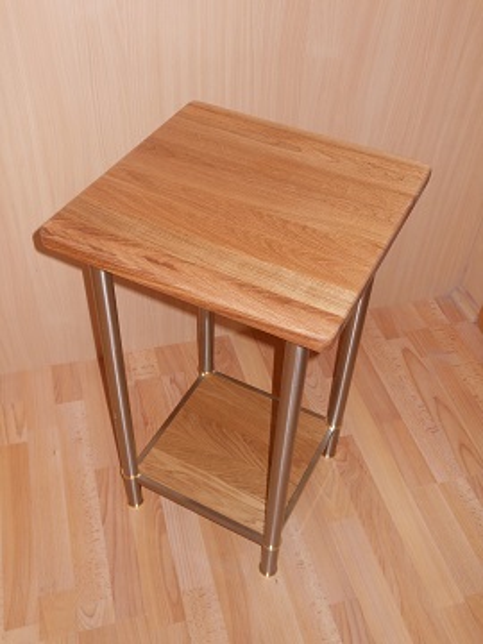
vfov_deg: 49.0
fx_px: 707
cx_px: 242
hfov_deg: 37.7
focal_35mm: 38
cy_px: 322
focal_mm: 6.8
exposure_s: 1/30
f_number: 3.6
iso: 200
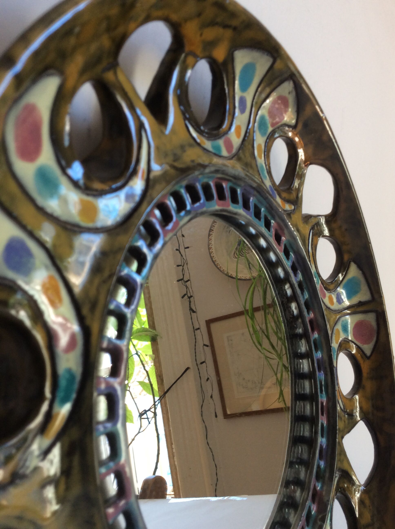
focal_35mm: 32
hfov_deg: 44.1
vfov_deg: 56.9
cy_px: 264
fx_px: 488
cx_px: 198
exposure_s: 1/25
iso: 32
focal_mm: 3.3
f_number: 2.4
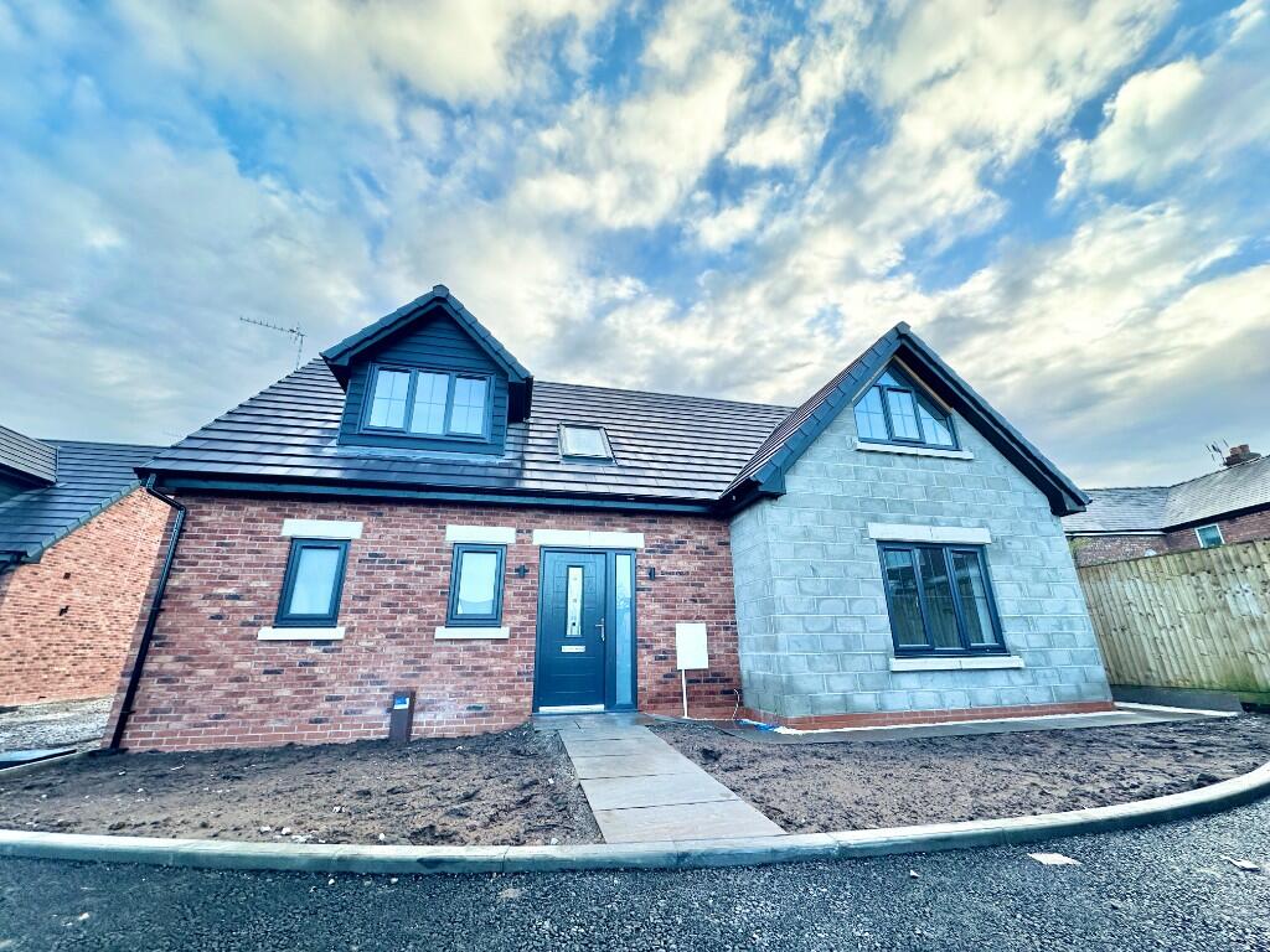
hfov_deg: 102.1
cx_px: 635
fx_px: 514
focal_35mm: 14
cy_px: 476
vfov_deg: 85.7
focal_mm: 2.22
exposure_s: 1/500
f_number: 2.2
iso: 40
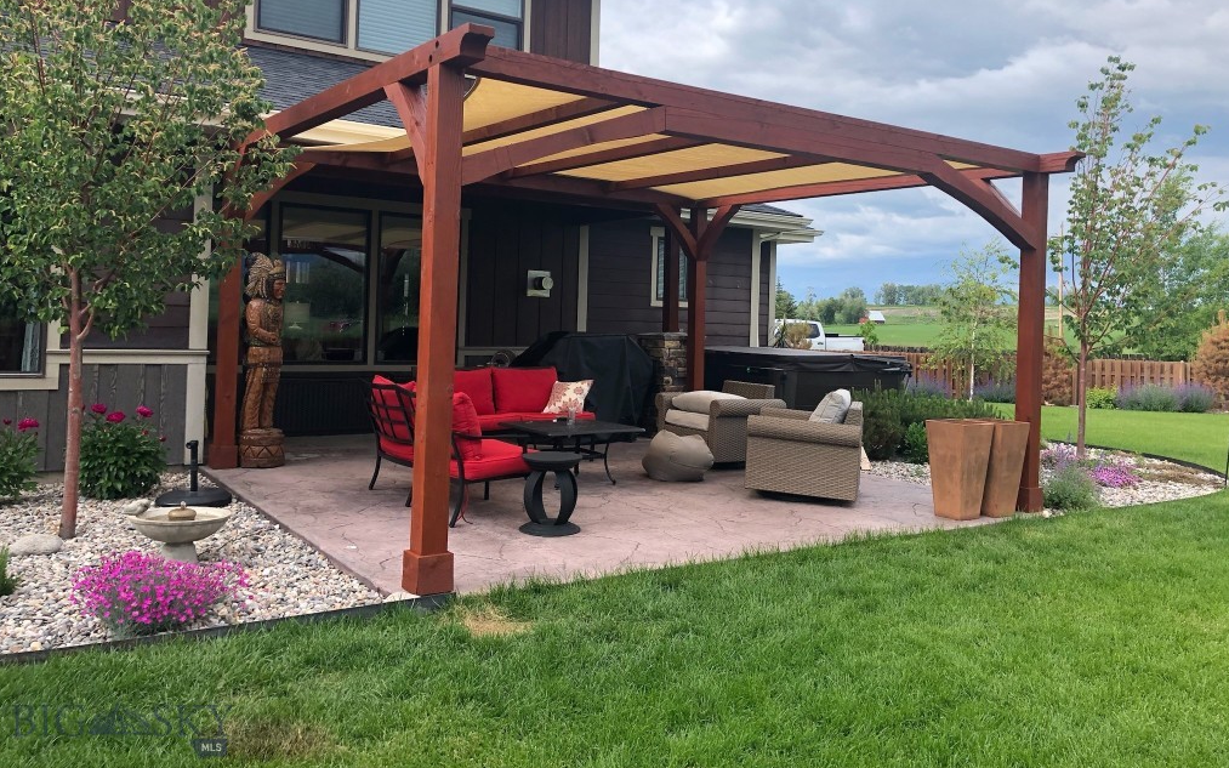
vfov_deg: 41.6
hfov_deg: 62.9
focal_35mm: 30
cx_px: 620
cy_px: 307
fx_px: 1005
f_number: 1.8
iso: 20
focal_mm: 4
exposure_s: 1/750
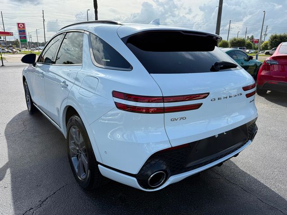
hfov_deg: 71.6
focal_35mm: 24
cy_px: 108
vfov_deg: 56.8
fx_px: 199
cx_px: 144
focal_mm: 6.76
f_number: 1.78
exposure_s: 1/3759
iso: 80
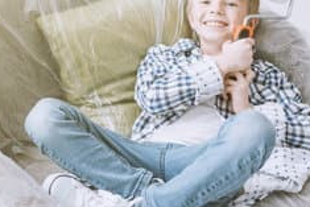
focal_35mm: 82
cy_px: -11
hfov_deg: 24.7
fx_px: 707
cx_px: 137
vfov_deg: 16.3
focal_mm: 35
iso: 100
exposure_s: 1/125
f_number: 5
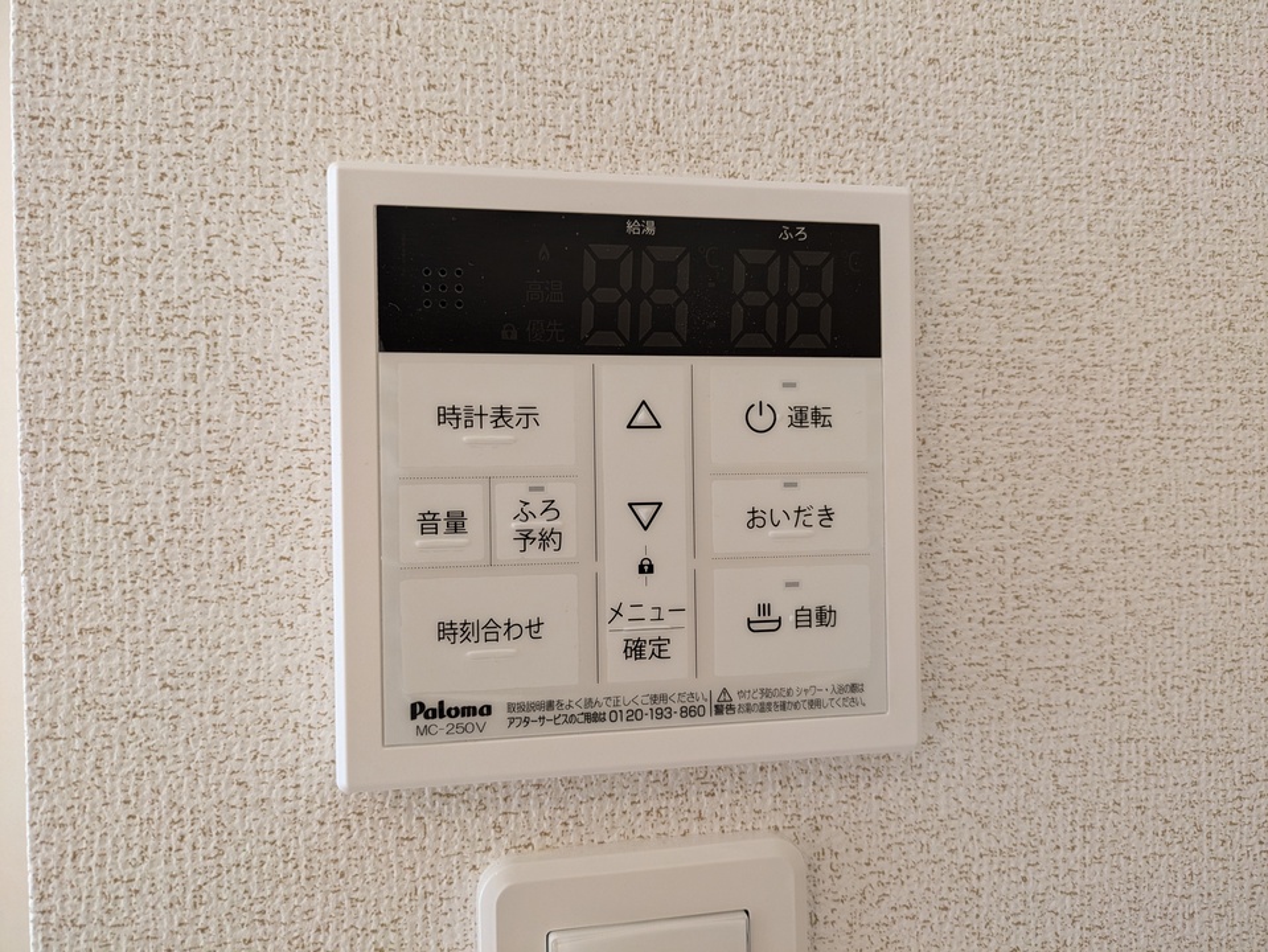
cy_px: 476
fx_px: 916
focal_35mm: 25
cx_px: 634
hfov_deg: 69.4
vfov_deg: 54.9
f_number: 1.89
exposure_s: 1/60
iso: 89
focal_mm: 5.43
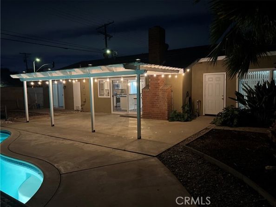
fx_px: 207
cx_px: 138
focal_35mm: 26
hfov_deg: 67.3
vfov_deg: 53.0
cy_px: 104
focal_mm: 5.7
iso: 640
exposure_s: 1/30
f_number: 1.5
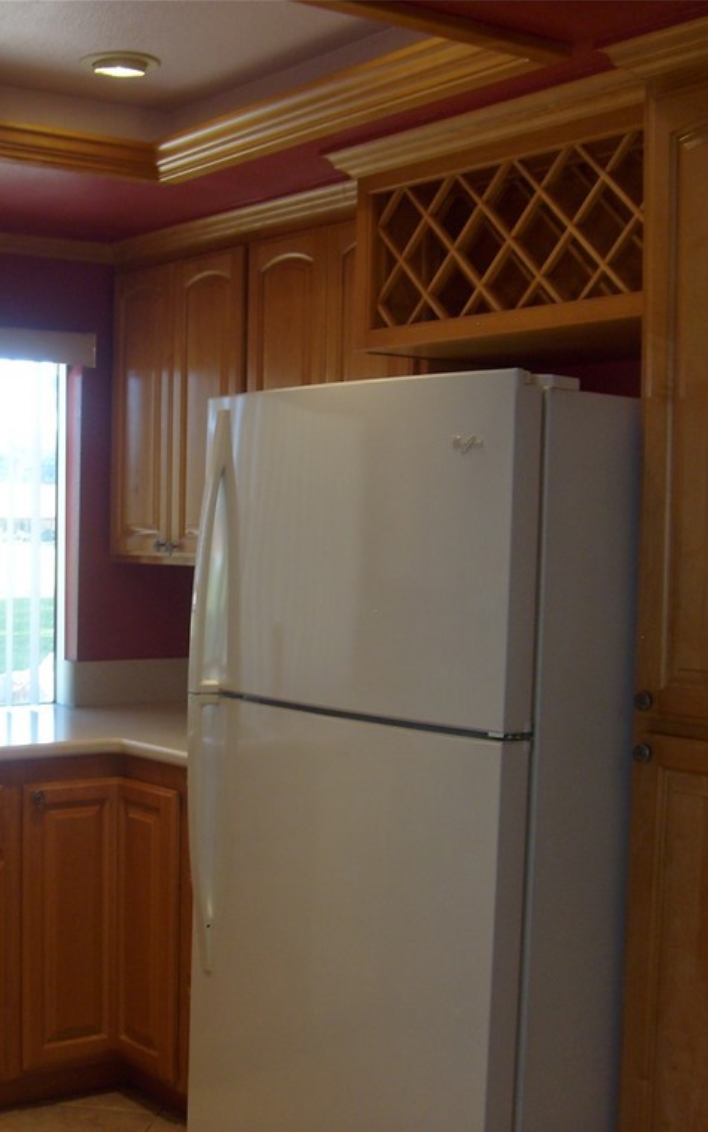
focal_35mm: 50
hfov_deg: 25.7
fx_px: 1544
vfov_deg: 40.3
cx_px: 262
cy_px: 570
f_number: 2.8
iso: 80
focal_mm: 5.8
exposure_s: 1/60
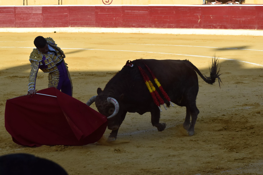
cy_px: 88
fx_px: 942
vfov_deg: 10.6
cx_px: 132
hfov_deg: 15.9
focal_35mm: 129
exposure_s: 1/1600
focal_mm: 86
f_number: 10
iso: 800
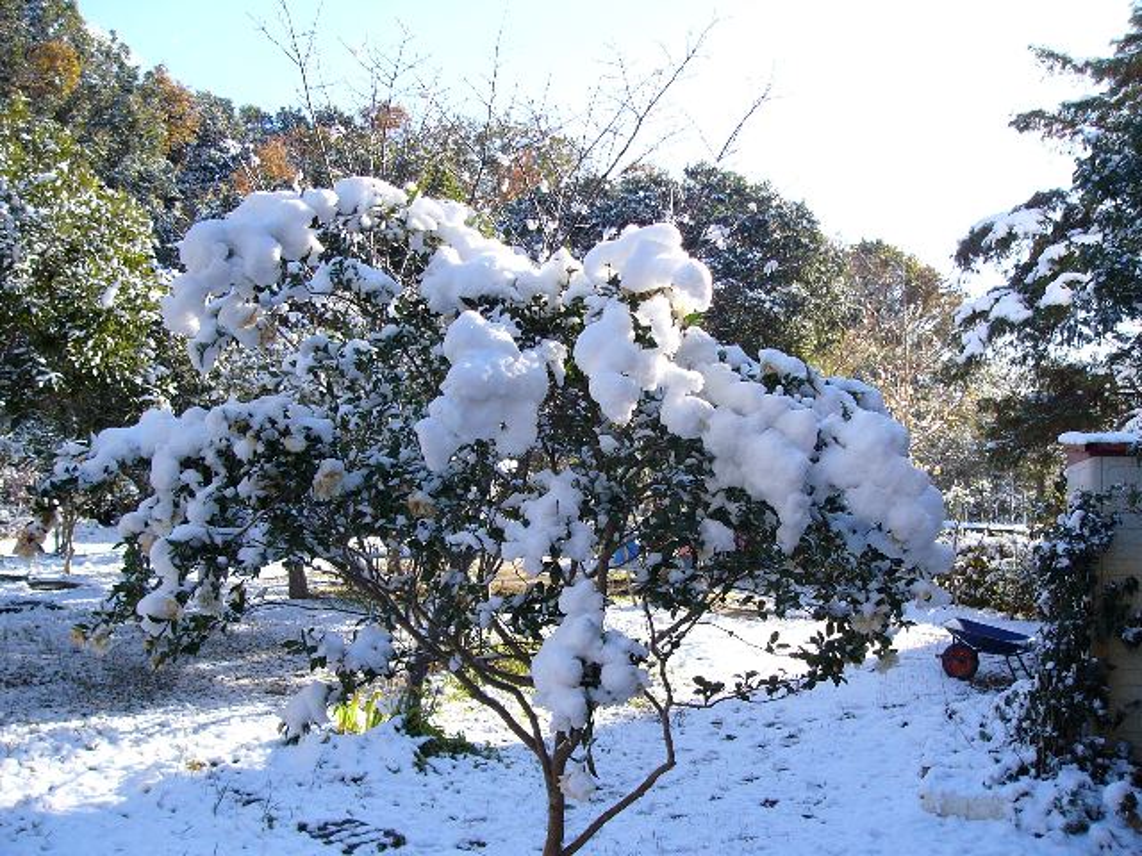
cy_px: 428
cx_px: 571
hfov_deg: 51.4
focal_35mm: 36
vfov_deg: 39.7
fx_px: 1188
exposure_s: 1/500
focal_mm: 6
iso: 100
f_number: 4.6
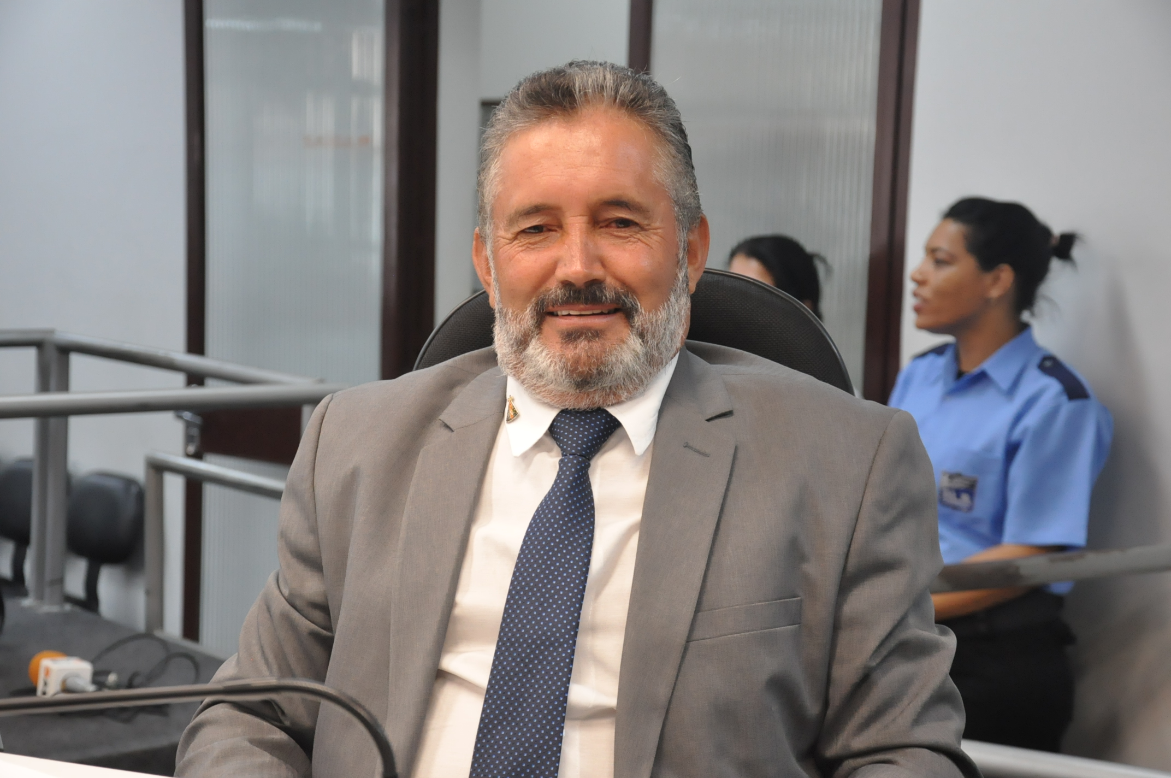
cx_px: 586
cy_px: 389
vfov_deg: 18.9
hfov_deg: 28.1
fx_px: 2339
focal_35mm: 72
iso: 2000
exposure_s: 1/100
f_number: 5
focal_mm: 48
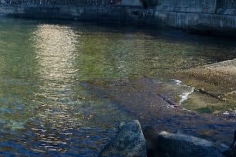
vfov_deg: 17.3
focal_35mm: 75
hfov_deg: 26.3
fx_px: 492
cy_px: -32
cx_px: 35
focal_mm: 19.6
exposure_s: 1/30
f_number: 18
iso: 160
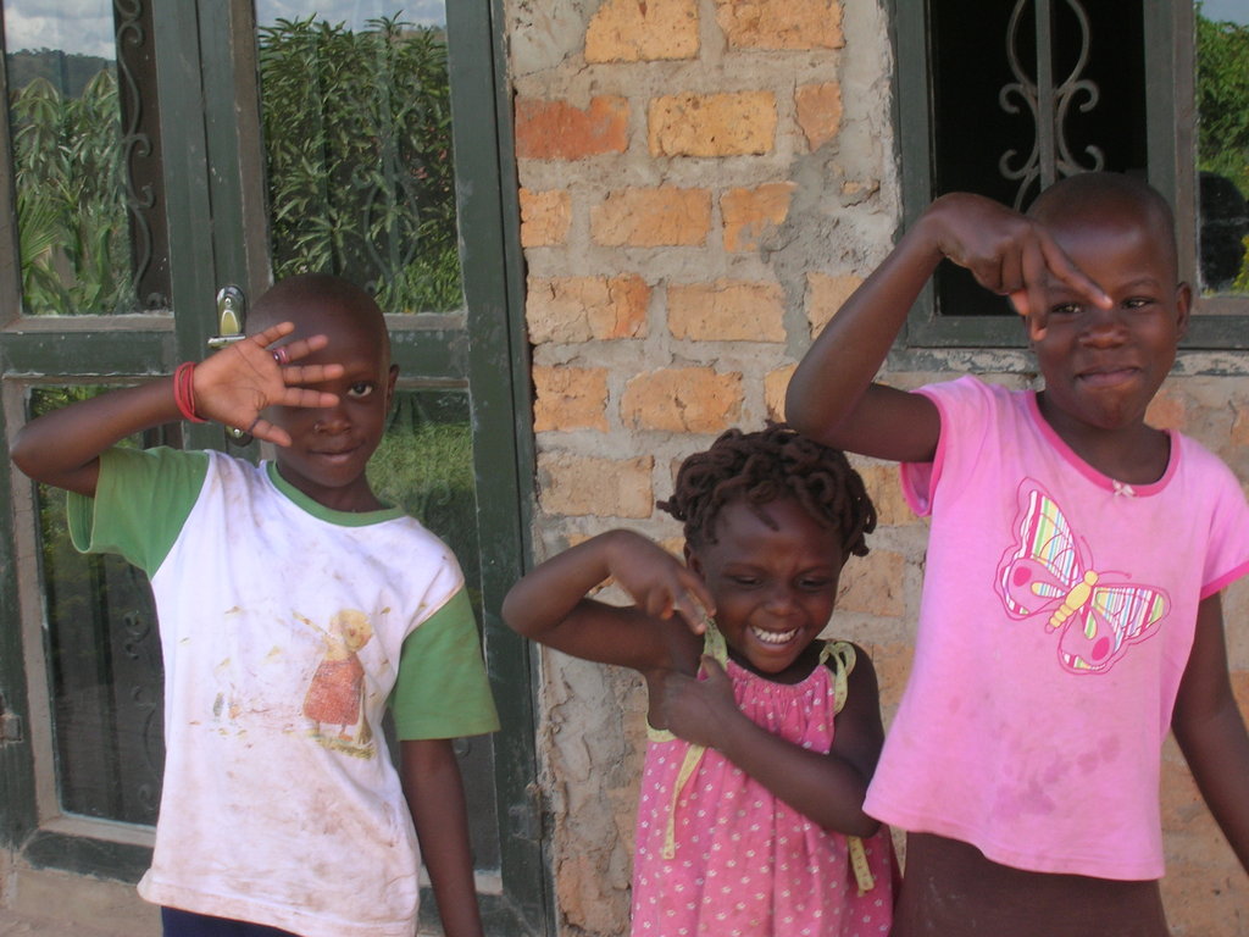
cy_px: 468
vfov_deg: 21.0
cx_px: 624
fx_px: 2526
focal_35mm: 70
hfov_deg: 27.8
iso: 50
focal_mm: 11.7
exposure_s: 1/27.3
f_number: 6.6
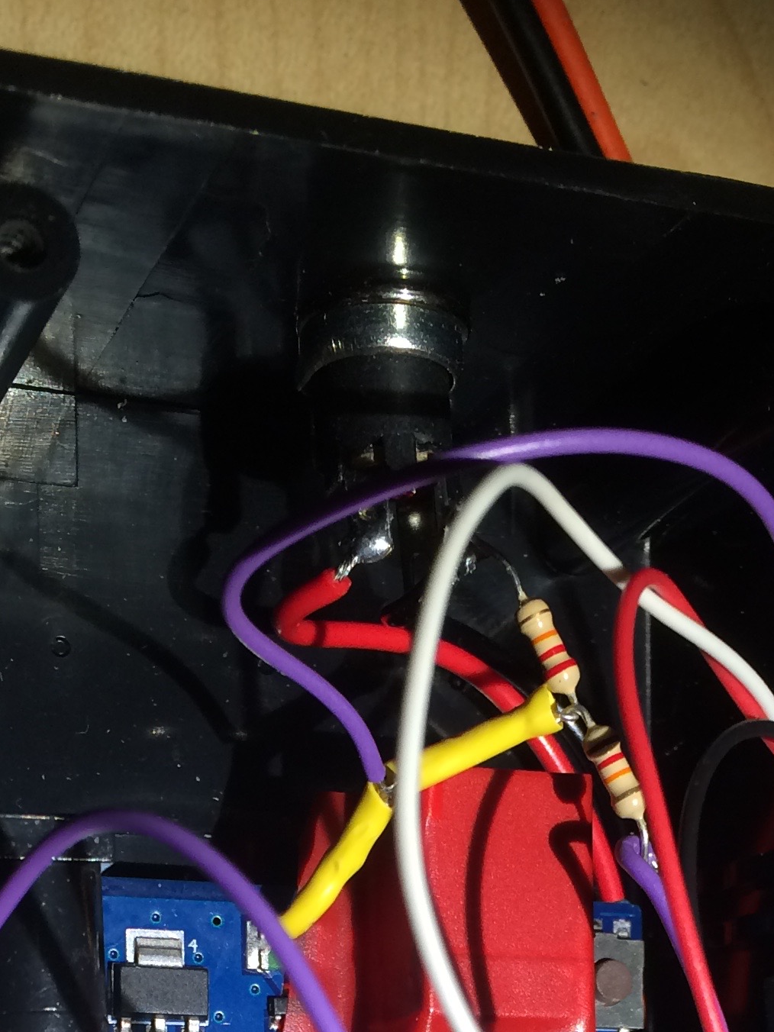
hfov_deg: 21.0
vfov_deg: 25.0
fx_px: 2087
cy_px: 1243
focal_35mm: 70
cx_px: 421
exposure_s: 1/33
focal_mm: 4.15
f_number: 2.2
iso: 32
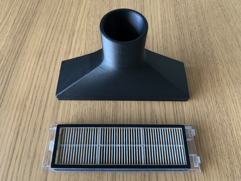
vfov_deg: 53.1
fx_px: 181
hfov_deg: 67.3
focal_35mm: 26
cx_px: 120
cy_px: 90
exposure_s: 1/58
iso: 400
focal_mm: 4.25
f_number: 1.8
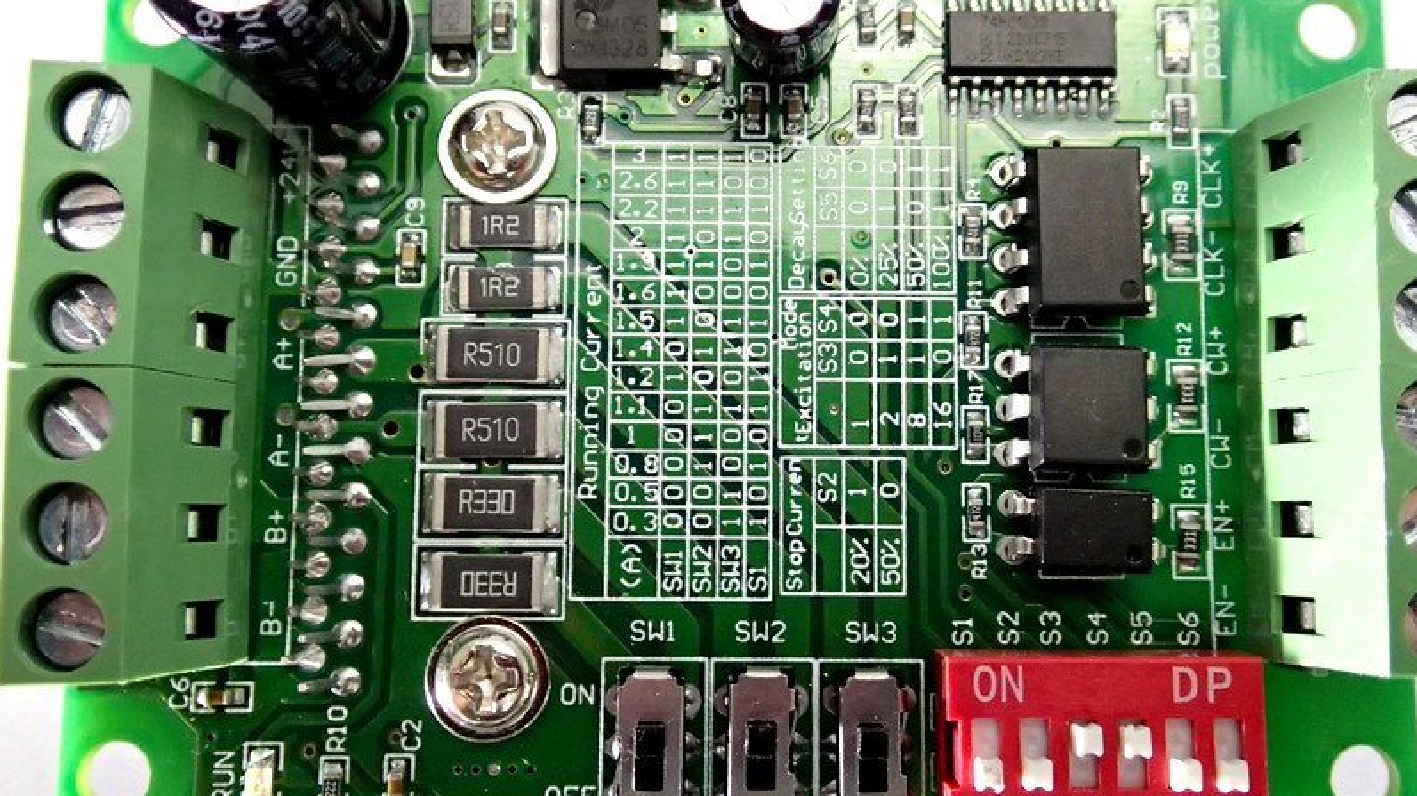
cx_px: 749
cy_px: 341
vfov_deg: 28.3
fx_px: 1578
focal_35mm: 42
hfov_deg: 48.3
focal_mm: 5.5
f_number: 2.3
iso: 800
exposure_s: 1/80
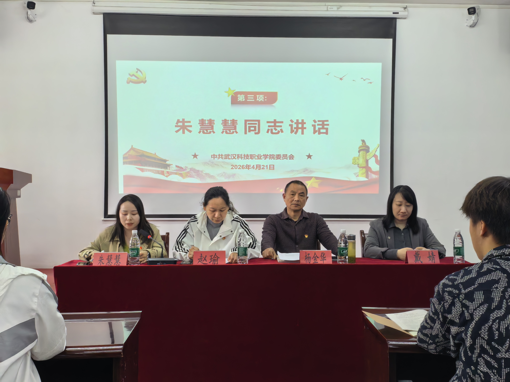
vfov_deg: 36.8
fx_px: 575
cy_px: 191
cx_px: 255
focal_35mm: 39
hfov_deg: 47.9
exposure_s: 1/120
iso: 2000
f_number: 4
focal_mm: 5.75
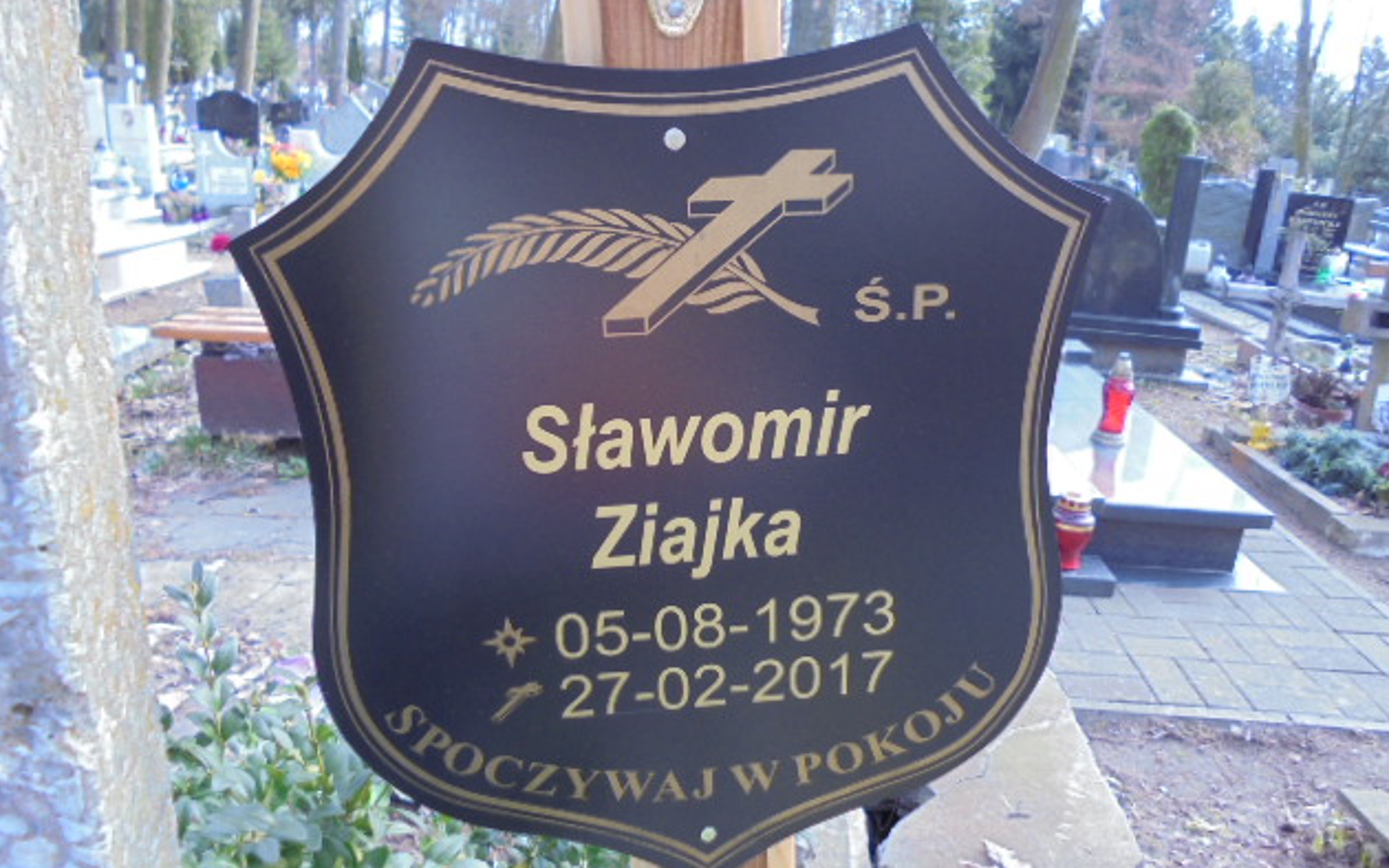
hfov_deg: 66.5
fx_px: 1060
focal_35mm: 28
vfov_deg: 44.5
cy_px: 403
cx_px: 703
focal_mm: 4.6
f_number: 3.5
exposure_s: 1/200
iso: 100
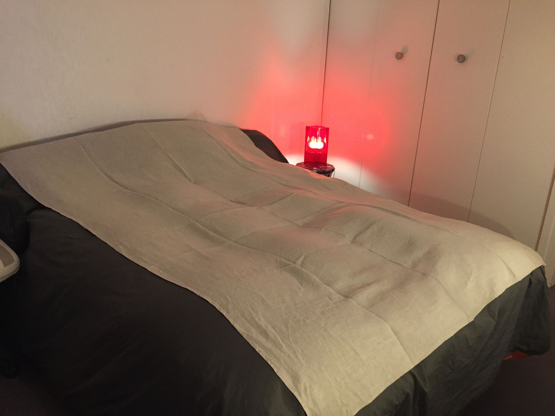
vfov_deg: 48.2
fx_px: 465
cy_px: 208
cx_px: 278
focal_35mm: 29
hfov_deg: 61.7
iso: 250
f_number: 2.2
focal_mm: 4.15
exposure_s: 1/33
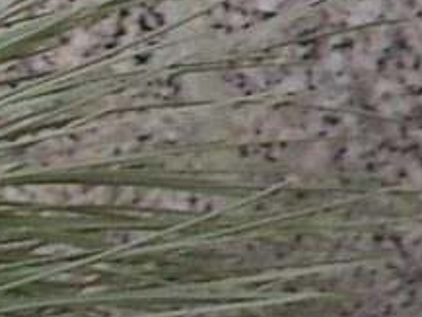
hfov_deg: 8.3
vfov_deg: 7.5
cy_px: -263
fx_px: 2342
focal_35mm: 192
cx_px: 1377
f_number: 3.2
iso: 80
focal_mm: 4.6
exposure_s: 1/100
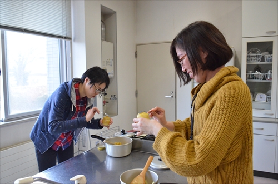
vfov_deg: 47.7
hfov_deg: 67.5
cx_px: 139
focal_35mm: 27
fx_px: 208
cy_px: 92
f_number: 5
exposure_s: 1/320
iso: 3200
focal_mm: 18
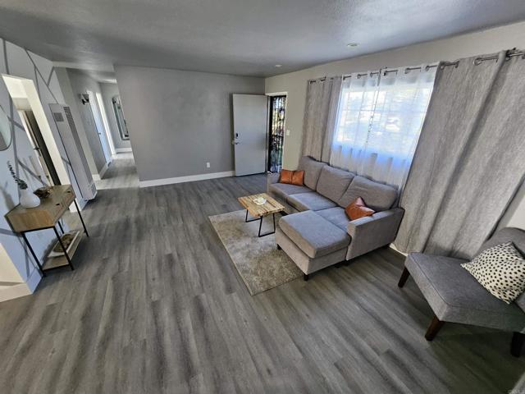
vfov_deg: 89.9
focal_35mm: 13
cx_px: 262
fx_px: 197
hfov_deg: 106.2
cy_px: 197
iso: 200
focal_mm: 1.7
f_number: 2.2
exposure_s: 1/60
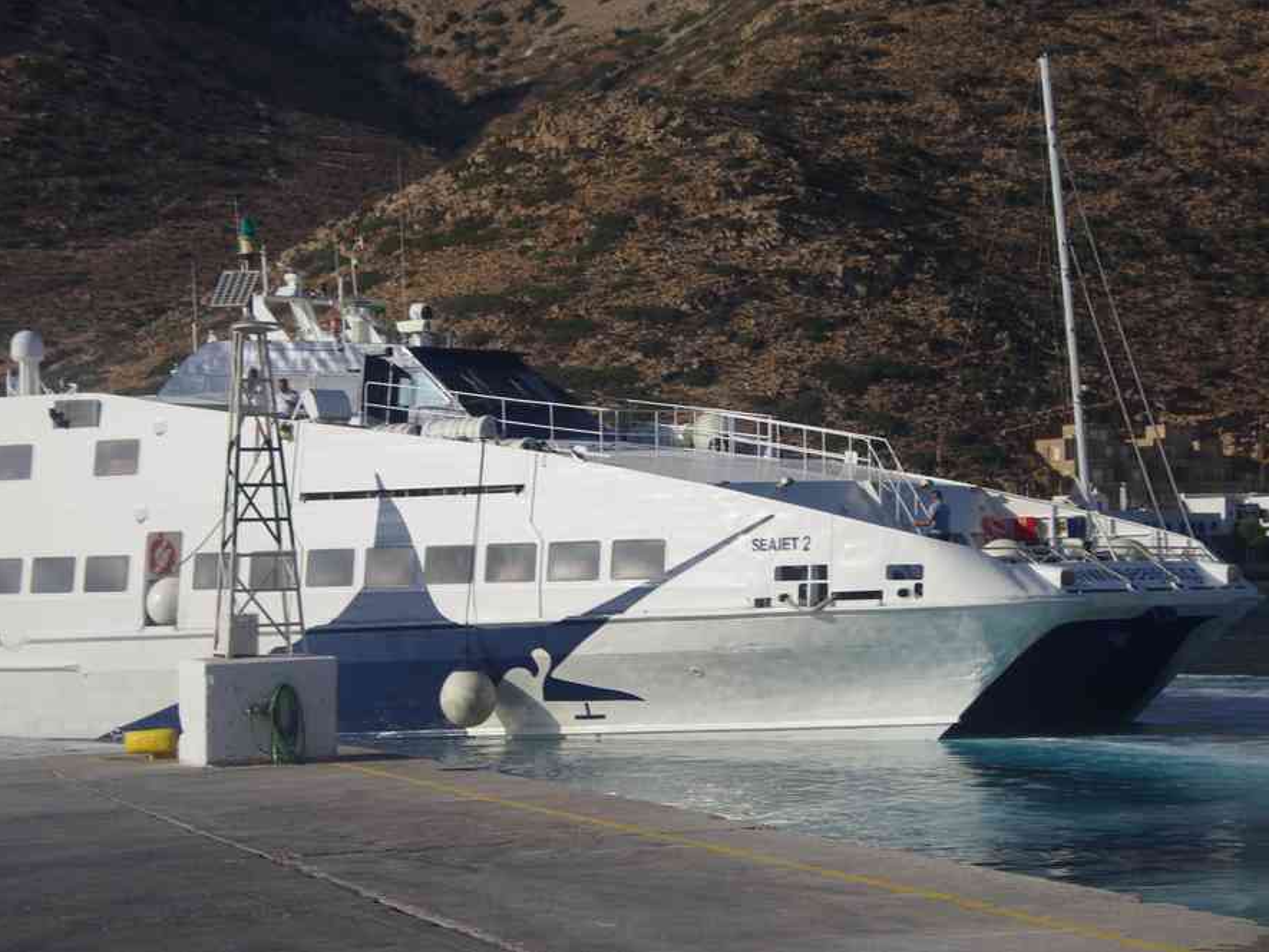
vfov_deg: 16.5
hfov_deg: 21.9
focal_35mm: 90
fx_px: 3283
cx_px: 712
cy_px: 476
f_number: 11
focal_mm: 55
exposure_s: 1/200
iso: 200
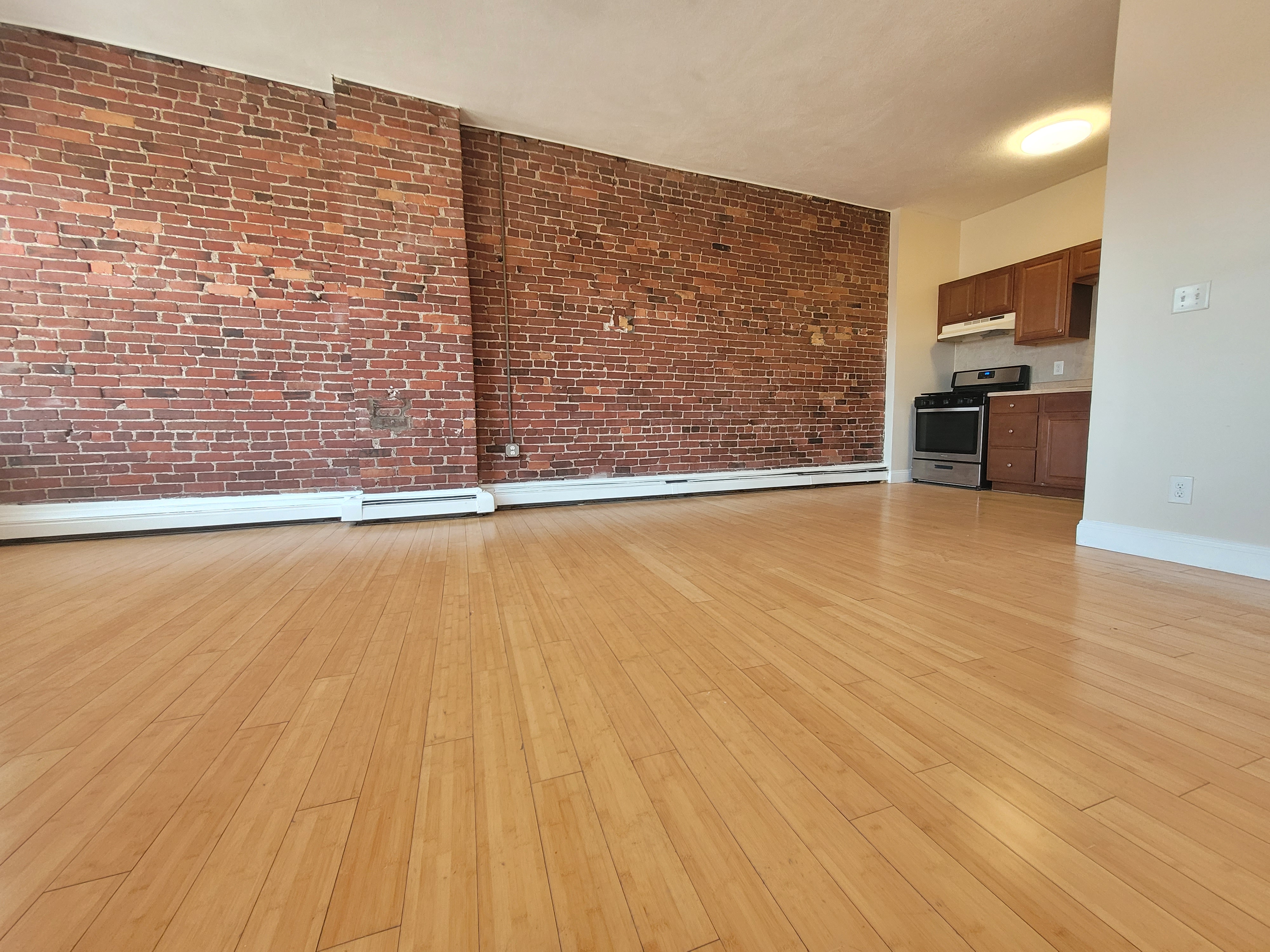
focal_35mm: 13
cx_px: 635
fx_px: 477
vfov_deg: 89.9
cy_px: 476
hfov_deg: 106.2
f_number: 2.2
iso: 200
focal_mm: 1.74
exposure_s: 1/60
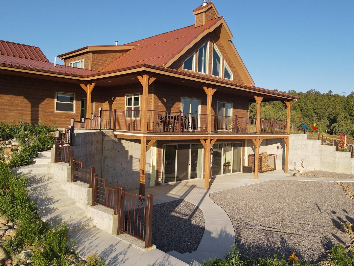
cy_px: 131
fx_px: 286
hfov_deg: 63.2
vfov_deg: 49.8
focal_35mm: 28
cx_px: 198
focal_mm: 4.5
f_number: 2.8
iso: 100
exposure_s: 1/400
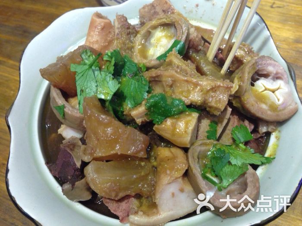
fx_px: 288
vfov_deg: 42.9
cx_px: 151
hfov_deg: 55.4
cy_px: 113
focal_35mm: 33
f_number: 2.4
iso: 160
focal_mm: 4.12
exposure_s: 1/20
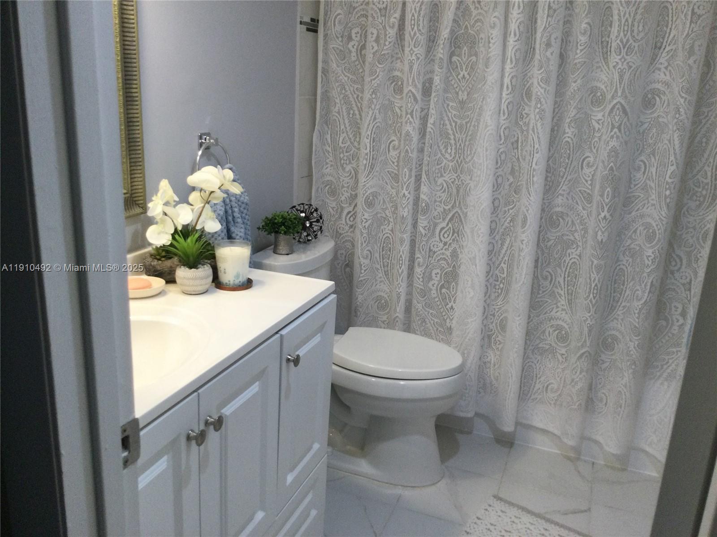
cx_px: 358
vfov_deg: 45.4
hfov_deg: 58.4
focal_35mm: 31
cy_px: 268
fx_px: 642
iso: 32
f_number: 2.4
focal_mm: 3.3
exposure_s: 1/30
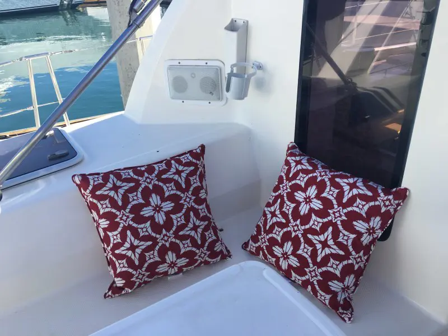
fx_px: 375
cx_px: 224
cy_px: 168
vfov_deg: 48.2
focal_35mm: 29
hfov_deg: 61.7
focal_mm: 4.15
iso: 25
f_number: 2.2
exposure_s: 1/663
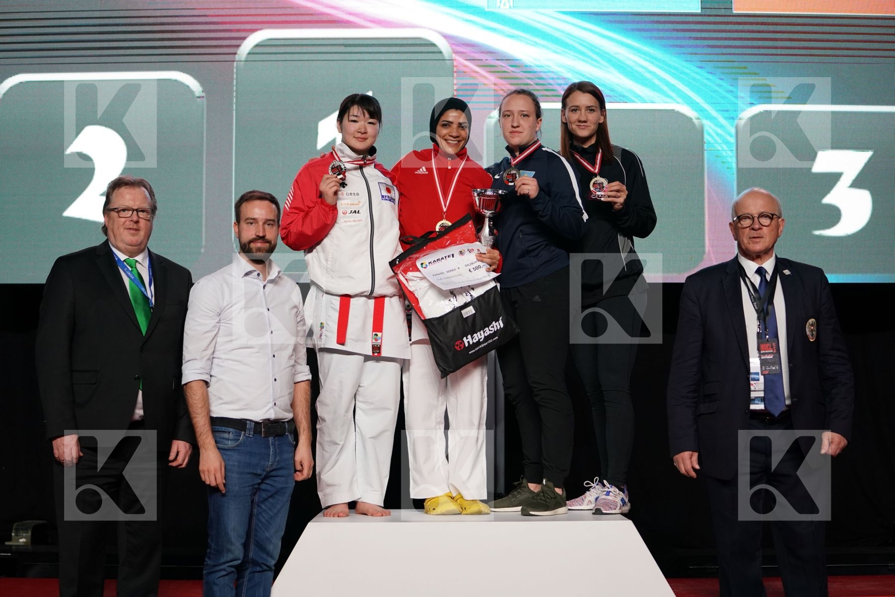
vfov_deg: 19.5
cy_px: 298
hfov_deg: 28.8
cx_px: 448
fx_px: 1740
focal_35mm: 70
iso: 1600
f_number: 2.8
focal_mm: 70
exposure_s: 1/250
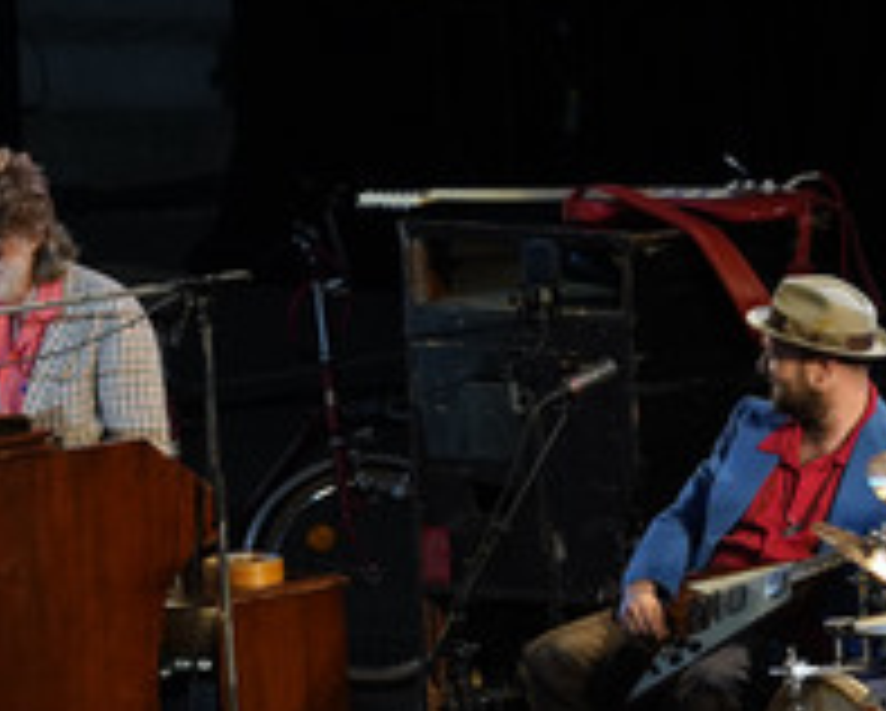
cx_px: 542
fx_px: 21314
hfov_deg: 2.4
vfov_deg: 1.9
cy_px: 549
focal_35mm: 812
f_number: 6.3
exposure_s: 1/200
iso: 2000
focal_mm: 379
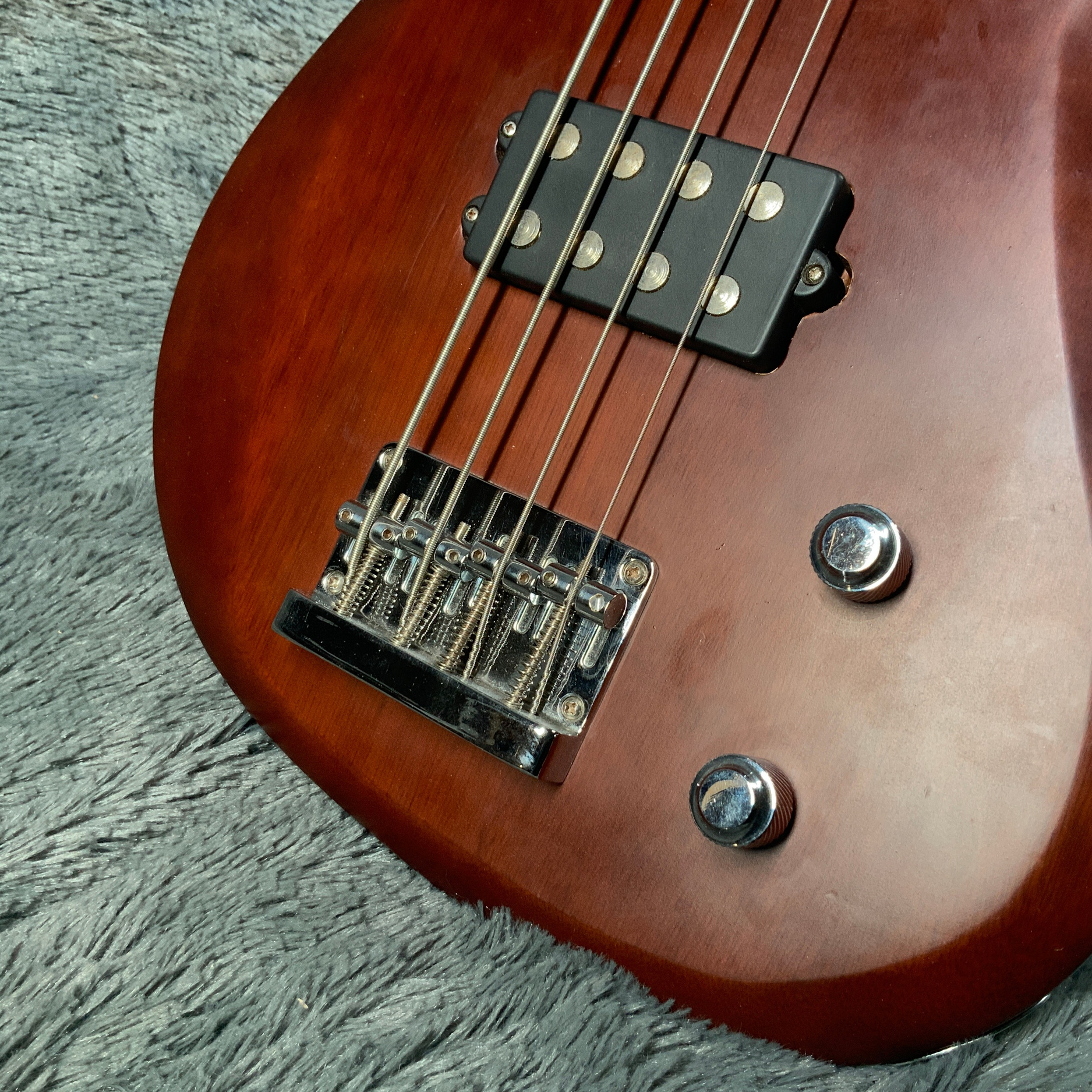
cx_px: 611
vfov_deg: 47.2
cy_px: 550
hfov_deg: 47.1
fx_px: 1249
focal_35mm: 35
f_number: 1.8
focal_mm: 3
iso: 100
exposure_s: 1/60
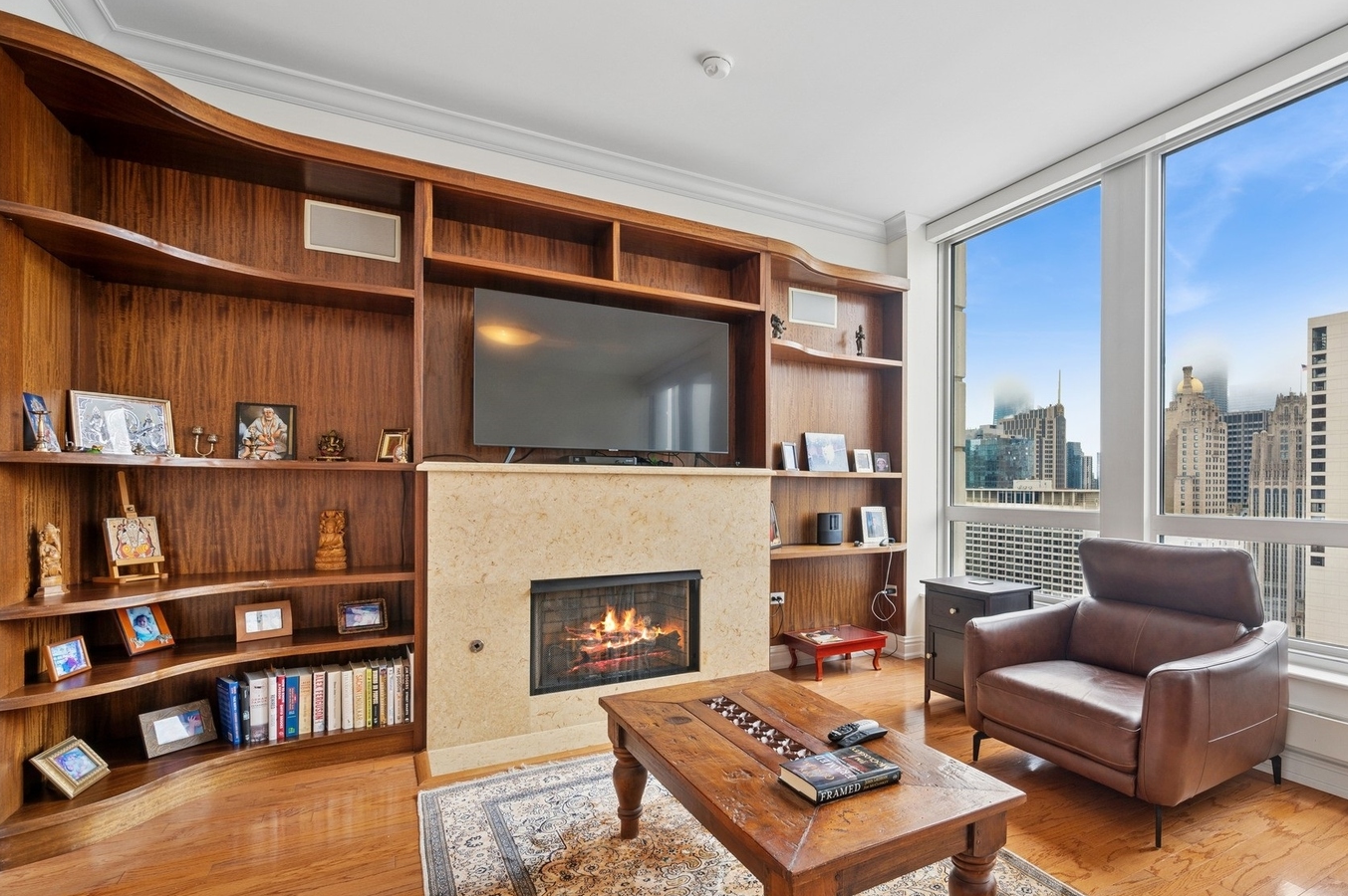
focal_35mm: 19
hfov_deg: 87.1
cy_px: 477
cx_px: 808
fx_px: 696
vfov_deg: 65.5
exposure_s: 1/15
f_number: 9.5
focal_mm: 15.5
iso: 200
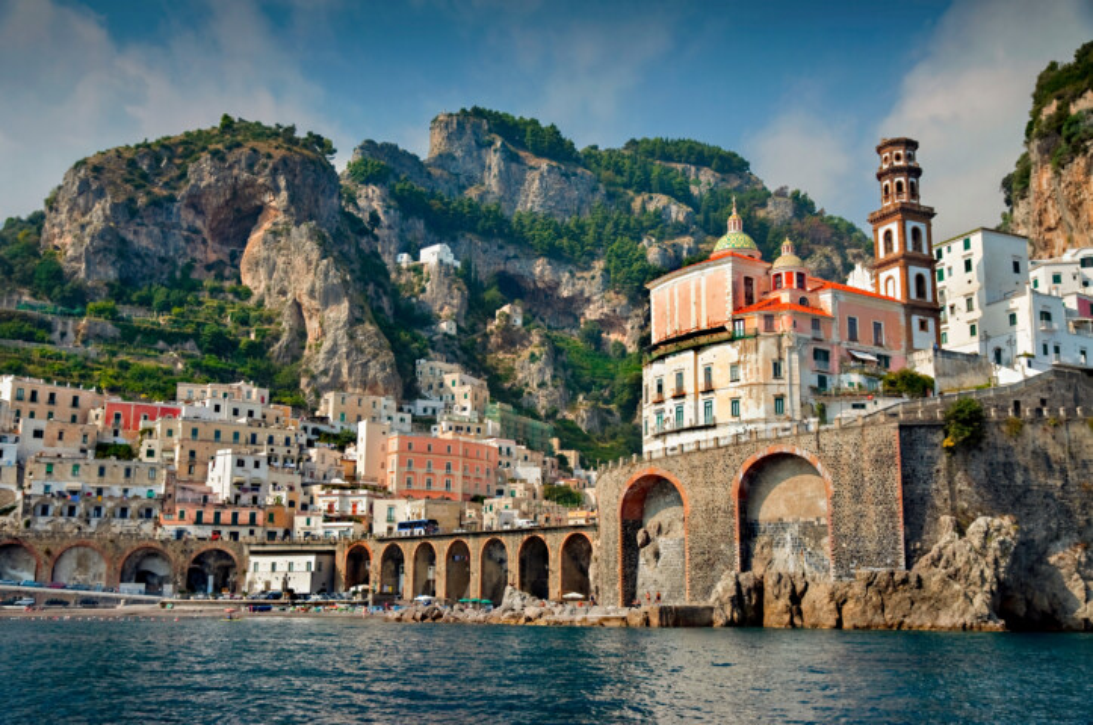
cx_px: 546
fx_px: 1182
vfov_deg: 34.1
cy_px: 362
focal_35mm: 39
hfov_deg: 49.6
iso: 250
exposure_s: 1/320
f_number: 9
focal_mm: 26
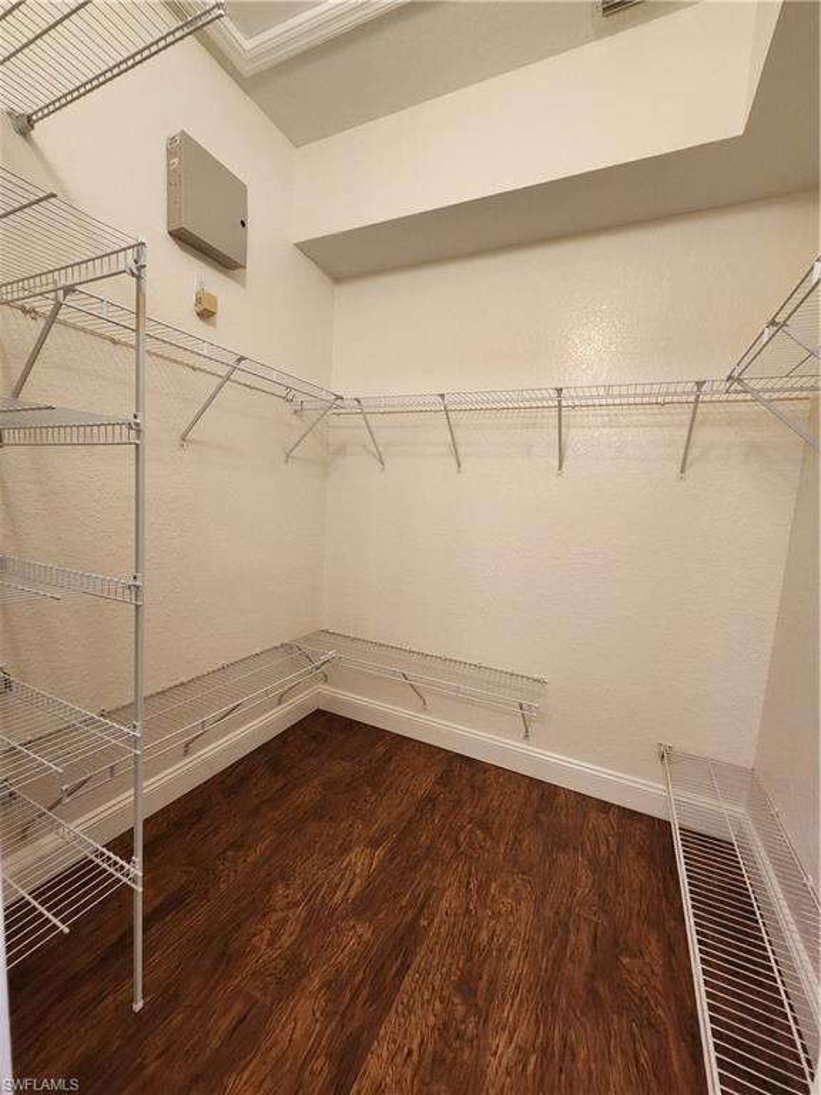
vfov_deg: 106.2
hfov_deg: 89.9
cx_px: 410
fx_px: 411
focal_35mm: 13
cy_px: 548
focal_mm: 2.2
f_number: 2.2
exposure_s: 1/60
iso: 400
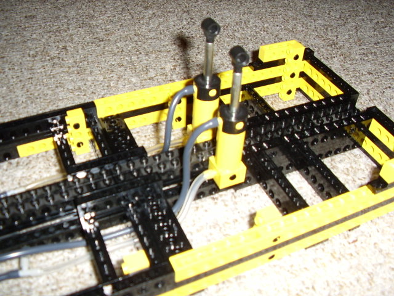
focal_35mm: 30
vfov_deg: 46.8
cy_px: 148
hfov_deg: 60.0
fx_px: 341
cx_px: 197
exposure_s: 1/30
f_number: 2.9
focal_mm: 5.8
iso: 141
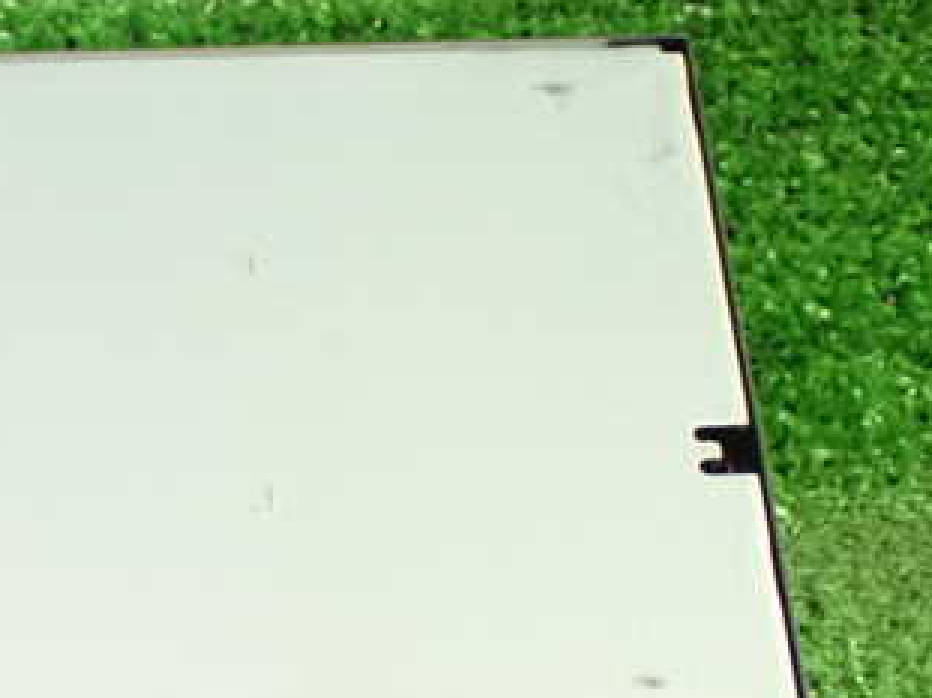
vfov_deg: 17.3
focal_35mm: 85
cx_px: 69
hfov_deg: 22.4
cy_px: 500
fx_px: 2288
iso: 1600
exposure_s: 1/30
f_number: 2.9
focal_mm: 7.84
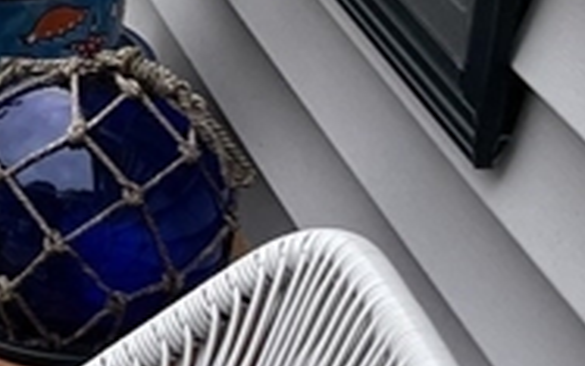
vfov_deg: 8.7
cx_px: -779
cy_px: 138
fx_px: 2408
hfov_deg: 11.6
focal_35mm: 151
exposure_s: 1/790
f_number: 1.6
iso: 32
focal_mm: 4.2
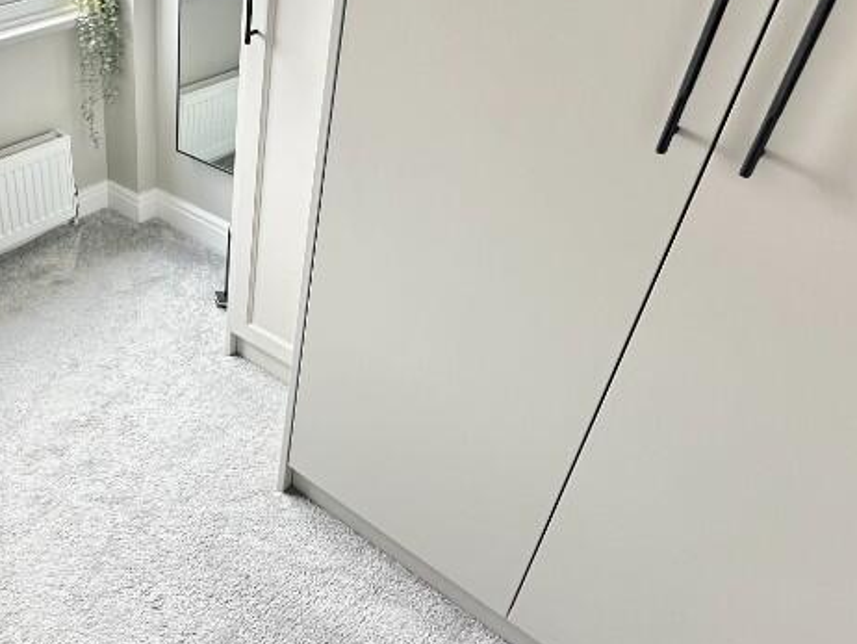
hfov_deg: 54.1
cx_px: 163
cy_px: 267
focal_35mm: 31
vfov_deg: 45.3
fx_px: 768
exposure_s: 1/99
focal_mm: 2.22
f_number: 2.2
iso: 250
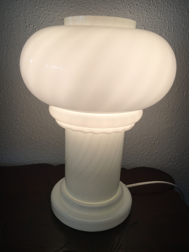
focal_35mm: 29
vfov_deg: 61.7
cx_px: 94
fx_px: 211
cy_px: 126
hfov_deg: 48.2
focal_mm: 4.15
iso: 25
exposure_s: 1/131
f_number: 2.2
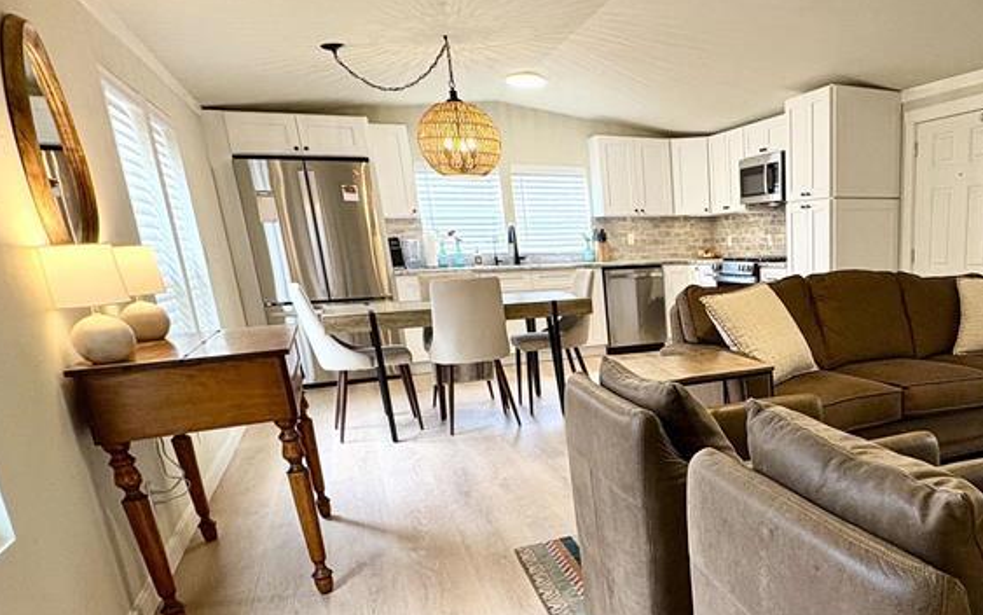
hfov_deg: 63.1
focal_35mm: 27
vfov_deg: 44.9
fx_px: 723
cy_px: 437
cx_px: 772
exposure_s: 1/60
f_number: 2.2
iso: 250
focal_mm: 2.22
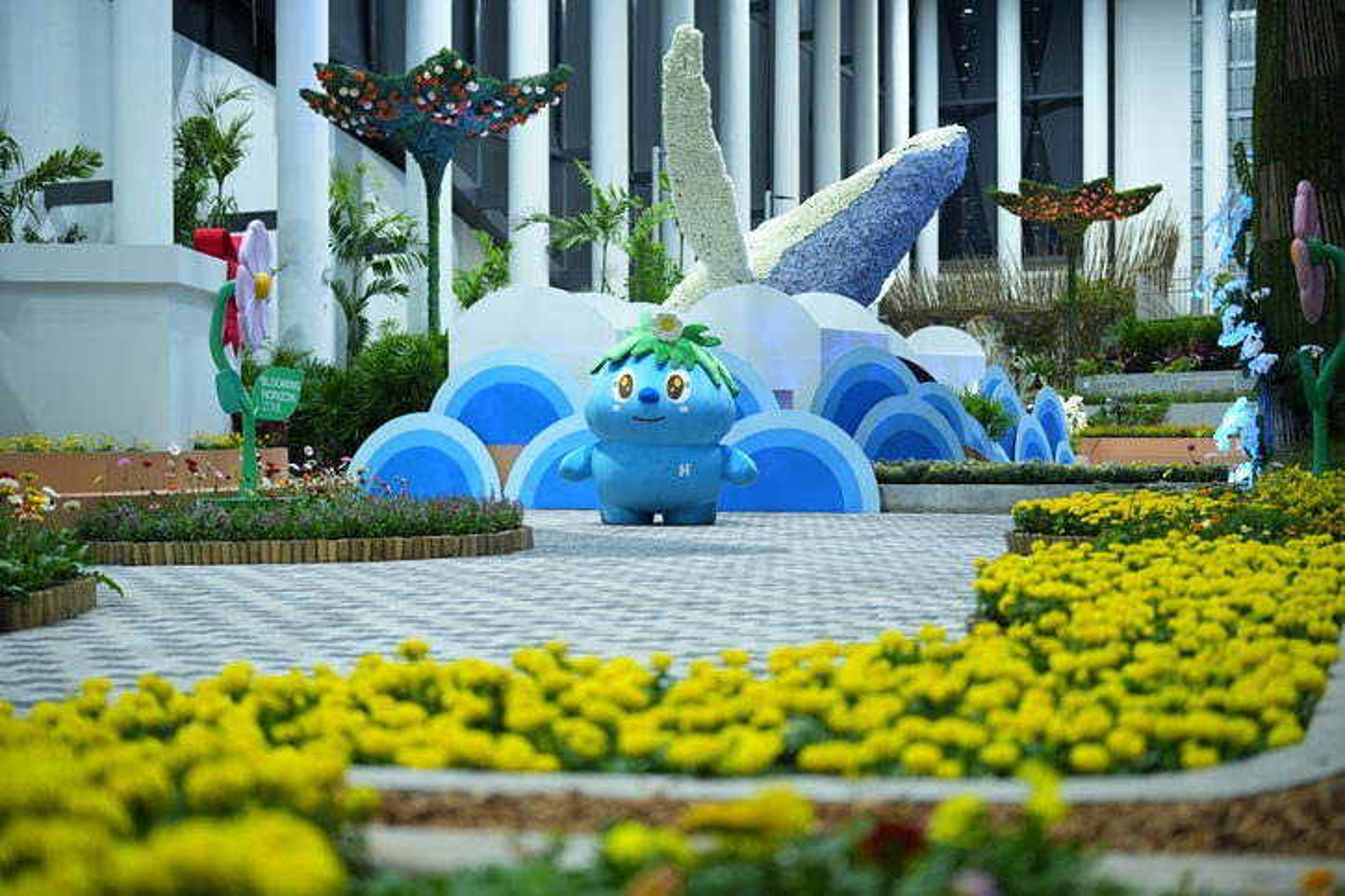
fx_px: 1868
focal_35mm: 50
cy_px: 448
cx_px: 672
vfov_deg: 27.0
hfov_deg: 39.6
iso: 400
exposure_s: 1/320
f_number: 1.4
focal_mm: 50
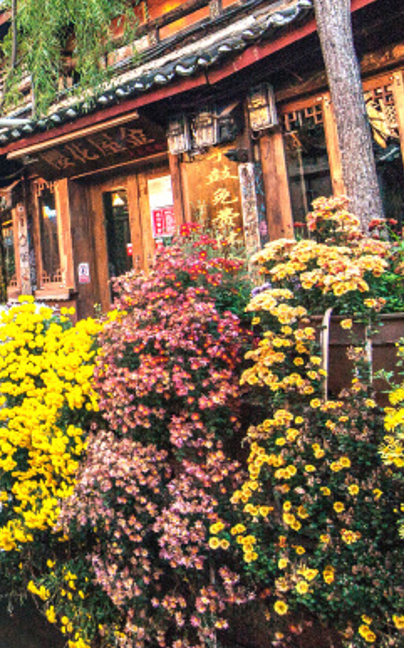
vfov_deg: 50.4
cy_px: 203
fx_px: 670
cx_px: -111
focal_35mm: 38
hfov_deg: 28.2
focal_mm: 18
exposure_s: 1/640
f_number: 5.6
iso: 400
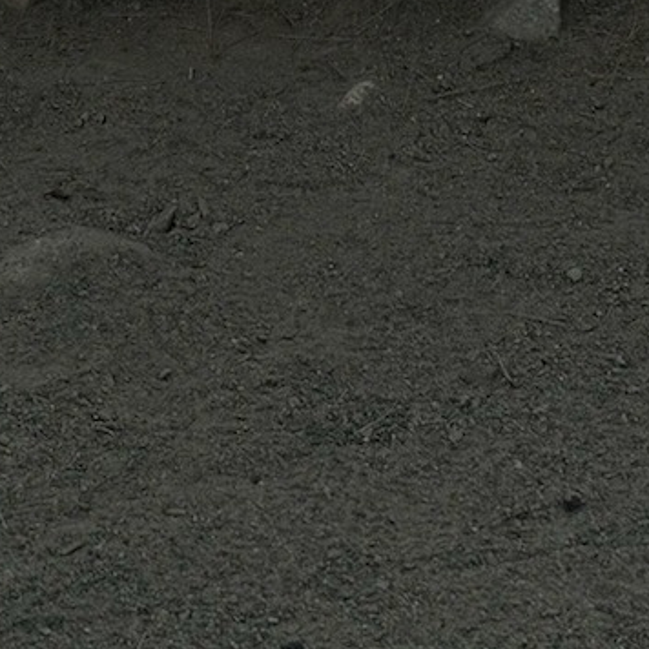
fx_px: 2588
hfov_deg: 14.3
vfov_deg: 11.0
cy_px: -1099
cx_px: 381
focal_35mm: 122
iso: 64
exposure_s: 1/121
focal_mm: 6.76
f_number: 1.78
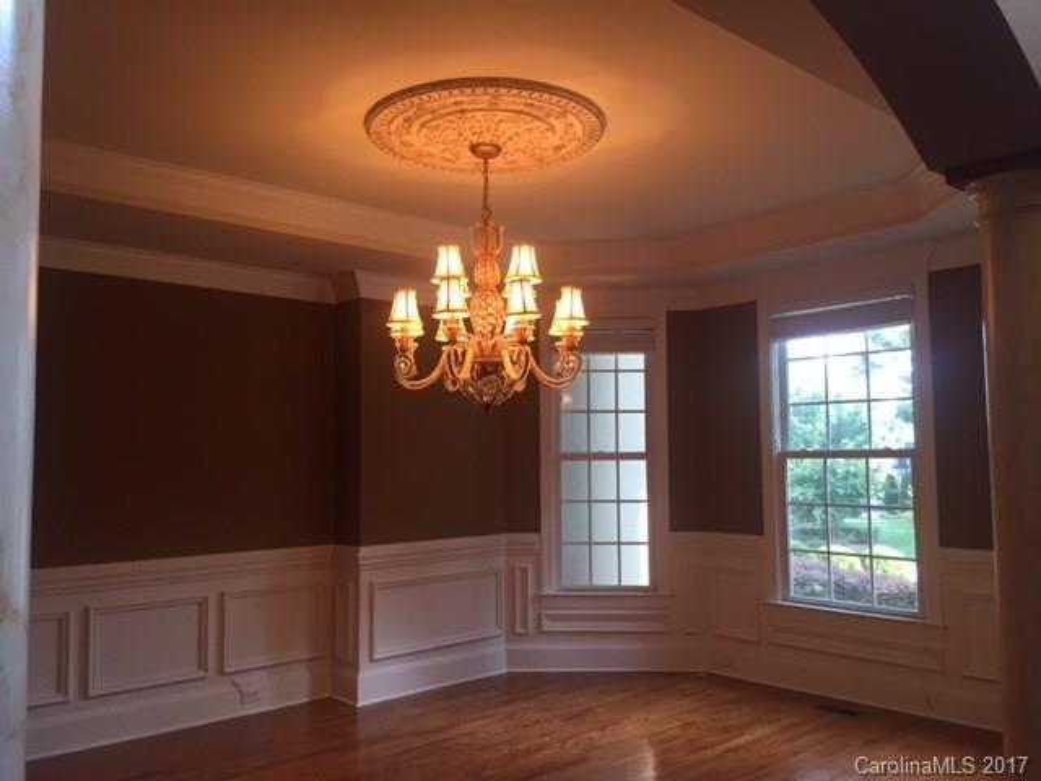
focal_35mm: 29
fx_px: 872
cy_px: 390
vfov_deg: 48.2
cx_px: 520
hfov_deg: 61.7
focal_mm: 4.15
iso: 50
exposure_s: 1/30
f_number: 2.2
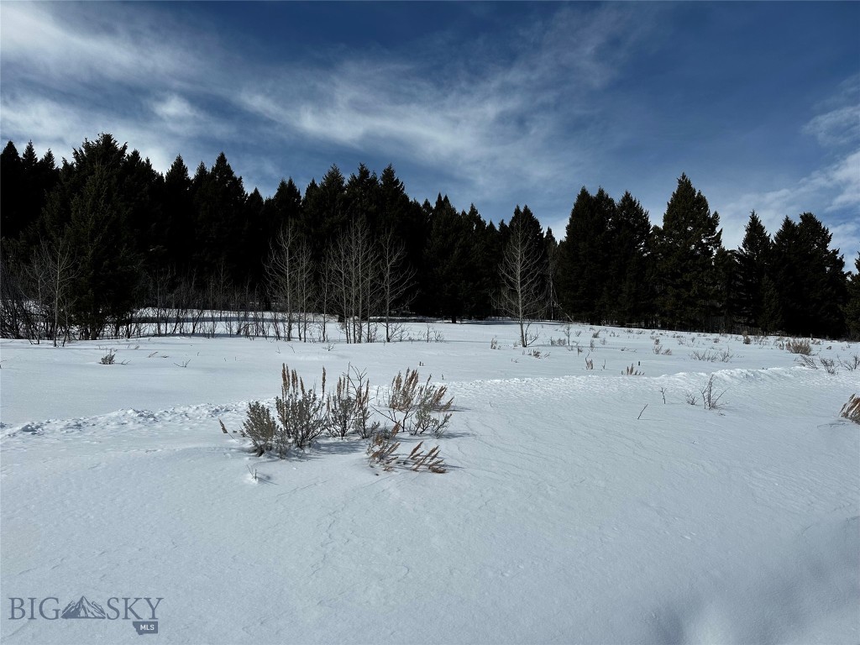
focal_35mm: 24
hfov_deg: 71.6
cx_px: 430
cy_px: 322
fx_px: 596
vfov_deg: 56.8
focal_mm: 6.86
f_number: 1.78
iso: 80
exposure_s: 1/13699
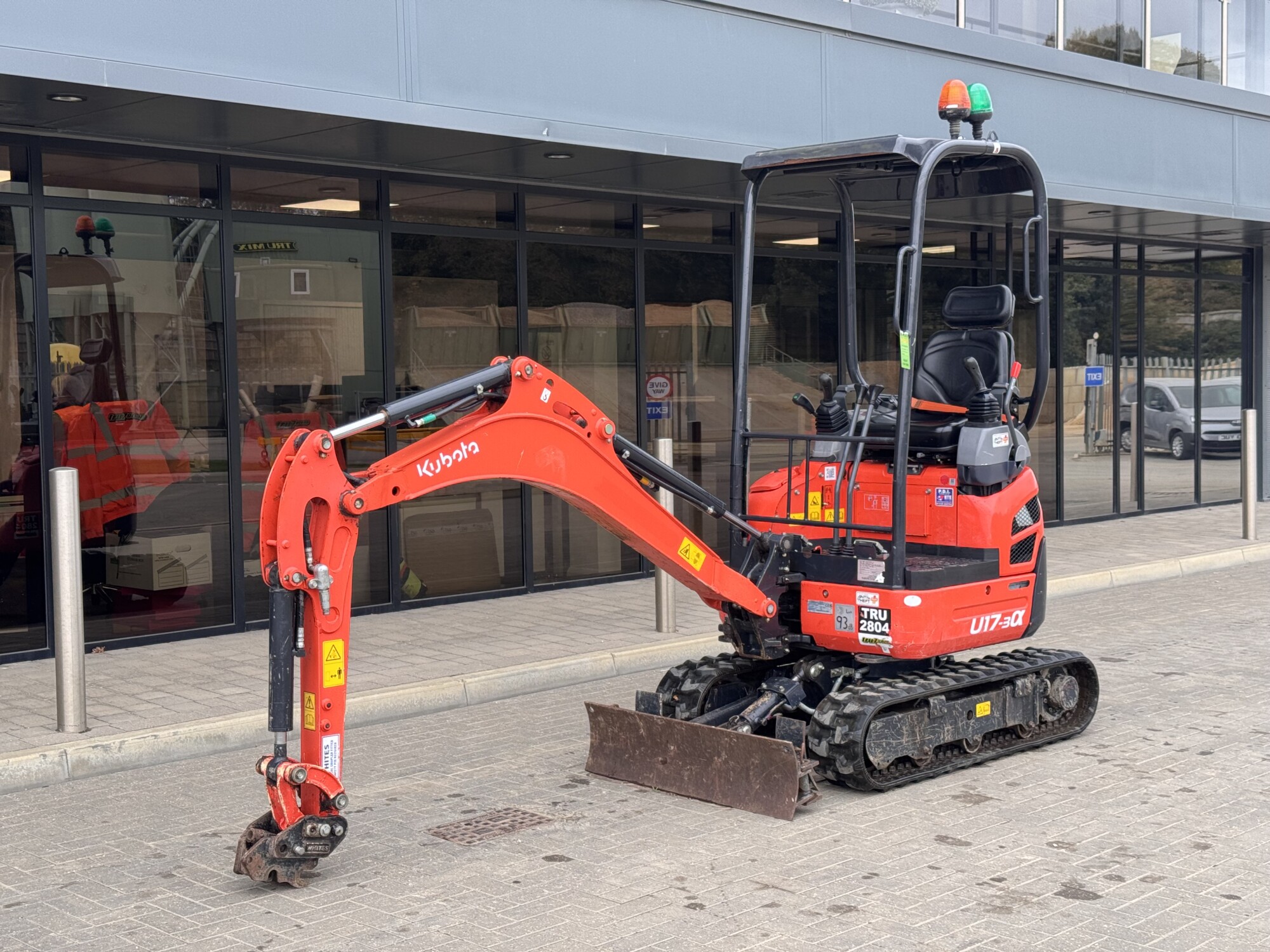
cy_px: 476
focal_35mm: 48
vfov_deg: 30.3
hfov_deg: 39.7
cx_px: 635
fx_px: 1761
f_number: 1.78
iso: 50
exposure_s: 1/152
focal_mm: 6.76
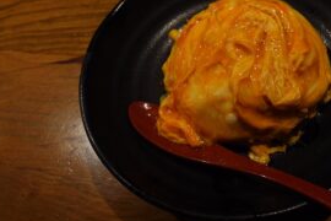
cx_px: 255
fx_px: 294
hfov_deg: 55.4
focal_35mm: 32
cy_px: 97
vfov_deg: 41.0
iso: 160
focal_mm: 6.9
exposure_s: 1/40
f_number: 2.8
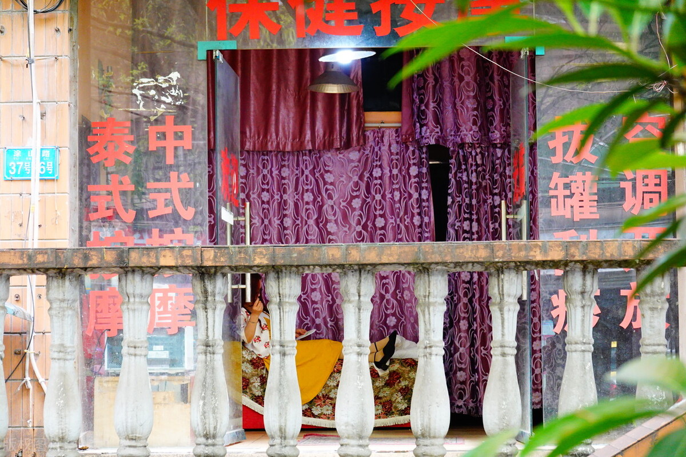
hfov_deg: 23.1
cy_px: 228
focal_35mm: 88
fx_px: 1677
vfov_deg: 15.5
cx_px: 343
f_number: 4
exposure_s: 1/125
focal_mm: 32.07
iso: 800
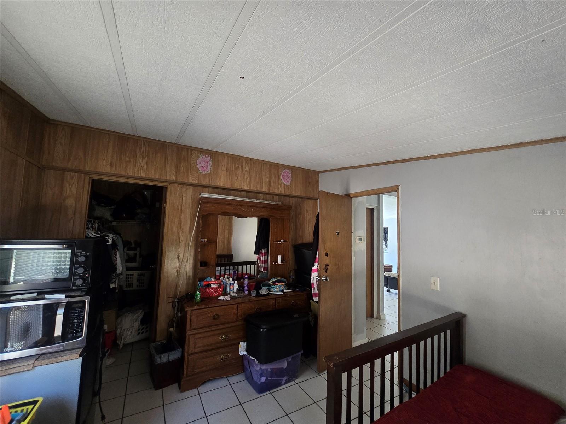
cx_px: 283
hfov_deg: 106.2
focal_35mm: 13
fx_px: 213
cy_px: 212
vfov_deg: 89.9
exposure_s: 1/60
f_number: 2.2
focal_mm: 2.2
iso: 400
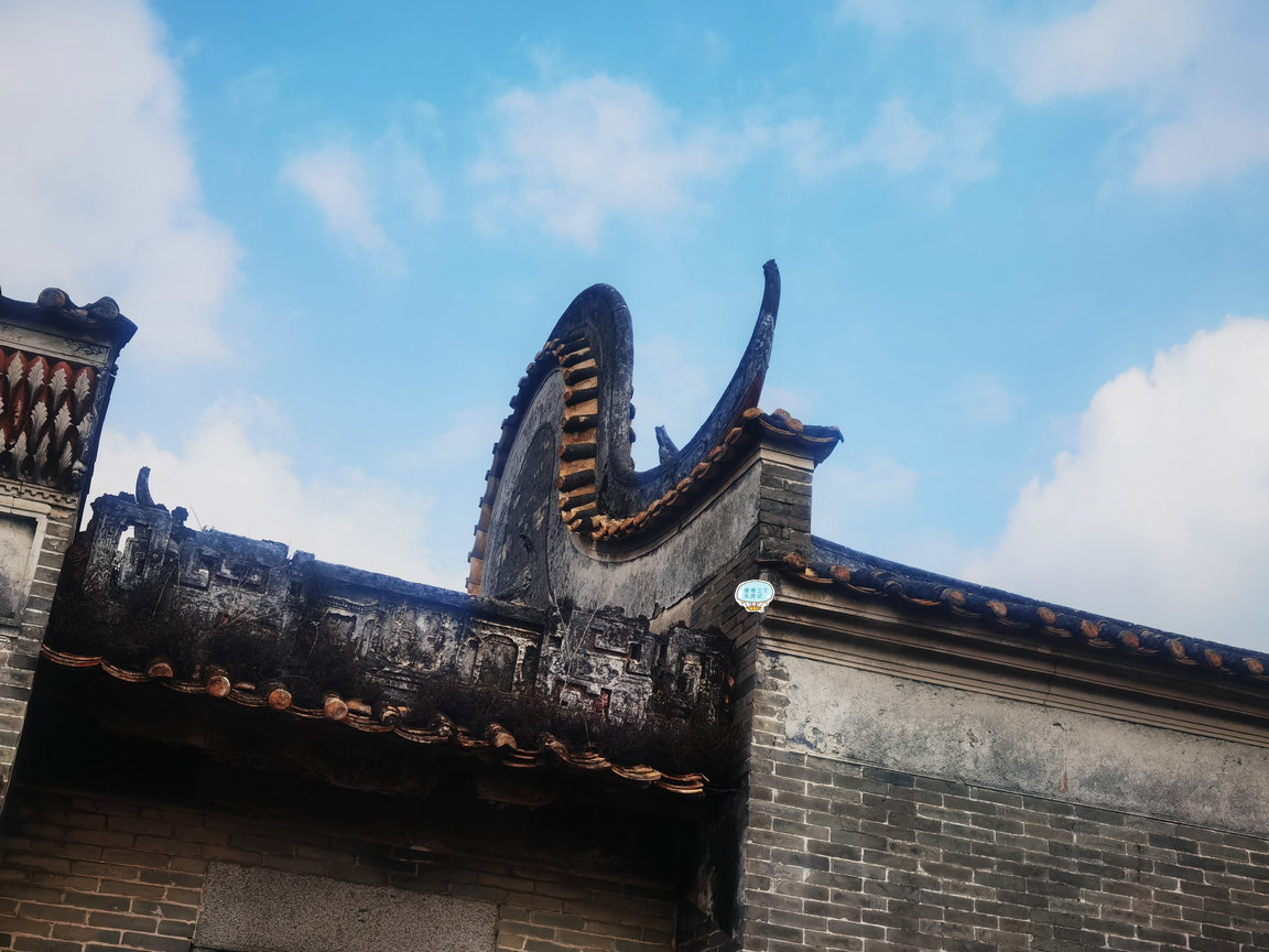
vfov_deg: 31.5
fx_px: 1686
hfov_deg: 41.2
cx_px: 634
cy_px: 476
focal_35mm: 46
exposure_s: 1/4098
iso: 50
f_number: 1.9
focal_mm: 6.71
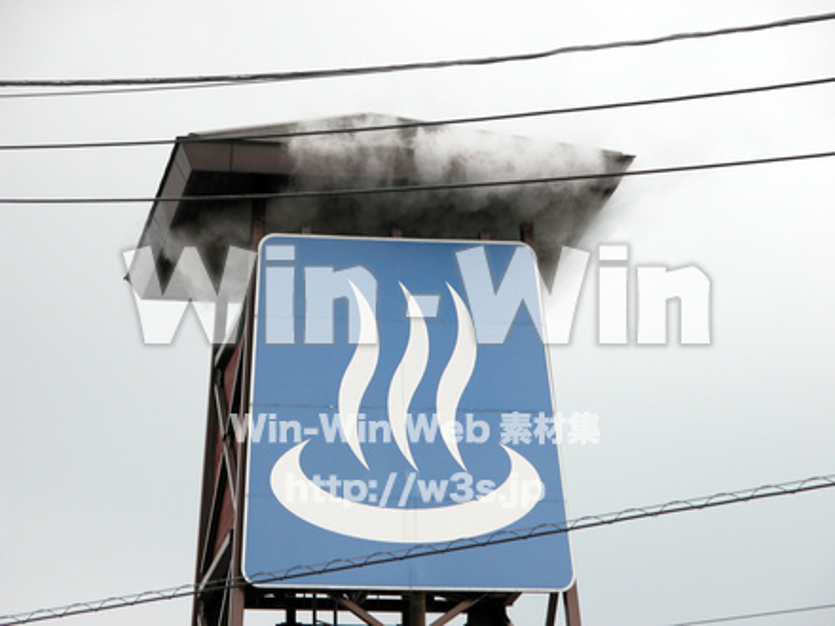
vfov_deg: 8.4
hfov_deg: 11.2
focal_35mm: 176
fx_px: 4245
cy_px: 313
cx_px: 418
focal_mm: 44.7
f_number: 5
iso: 100
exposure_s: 1/331
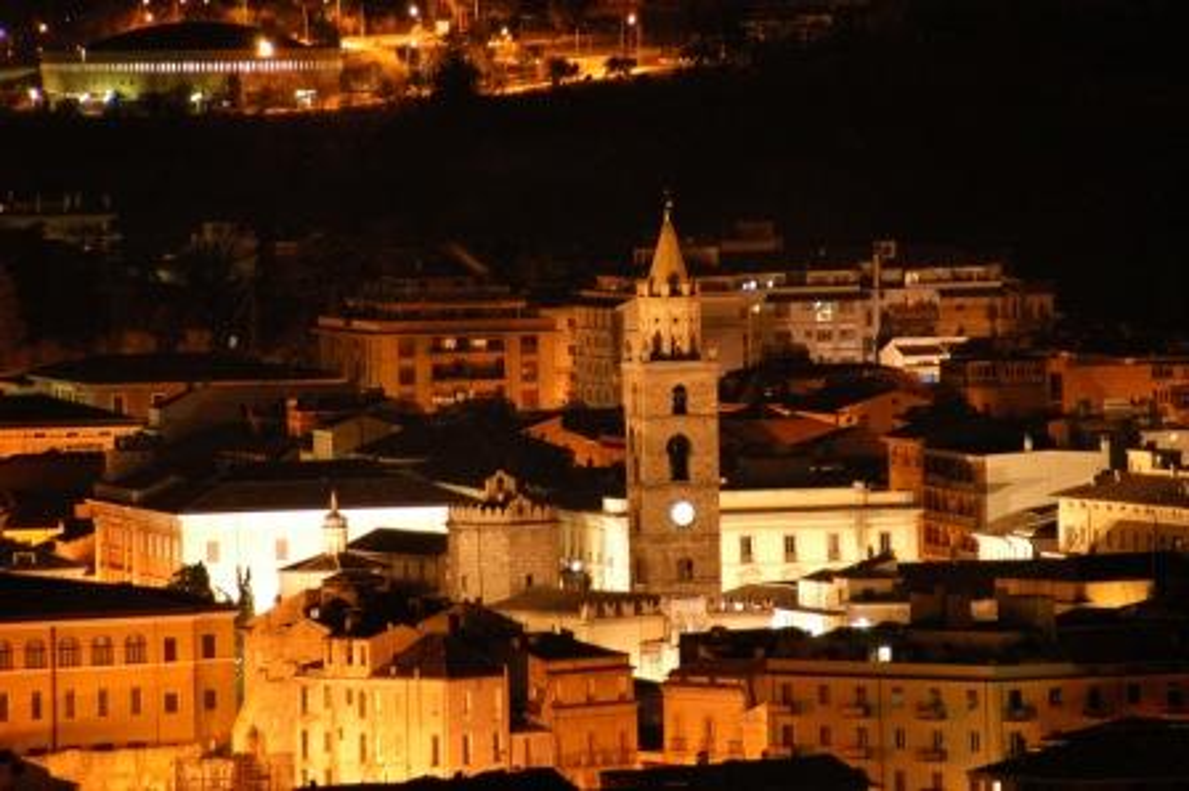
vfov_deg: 3.1
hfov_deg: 4.6
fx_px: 14851
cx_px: 594
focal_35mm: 450
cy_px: 396
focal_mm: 300
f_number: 5.6
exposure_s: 2.2
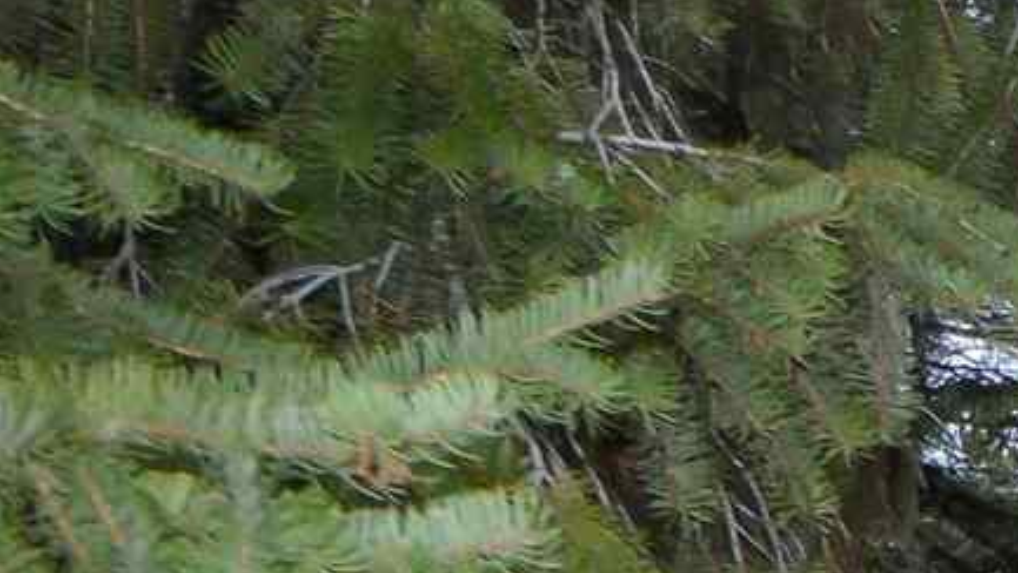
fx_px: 4807
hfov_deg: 9.2
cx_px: 3233
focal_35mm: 178
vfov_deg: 6.4
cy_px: 1475
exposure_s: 1/125
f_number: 4
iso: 160
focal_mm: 16
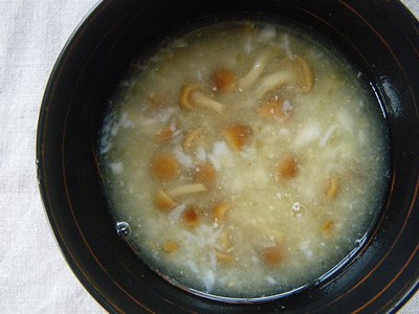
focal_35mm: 34
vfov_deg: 41.8
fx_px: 412
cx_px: 210
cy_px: 157
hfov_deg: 54.0
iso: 800
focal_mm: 6.1
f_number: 3.8
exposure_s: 1/50
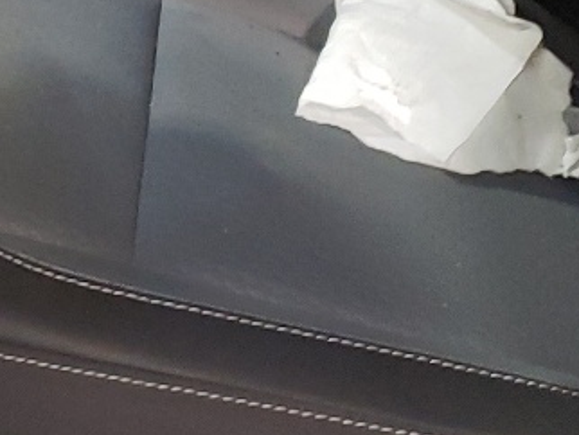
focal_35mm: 129
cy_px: -422
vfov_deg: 10.6
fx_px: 2159
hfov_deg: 14.8
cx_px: -115
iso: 266
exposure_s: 1/40
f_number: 1.5
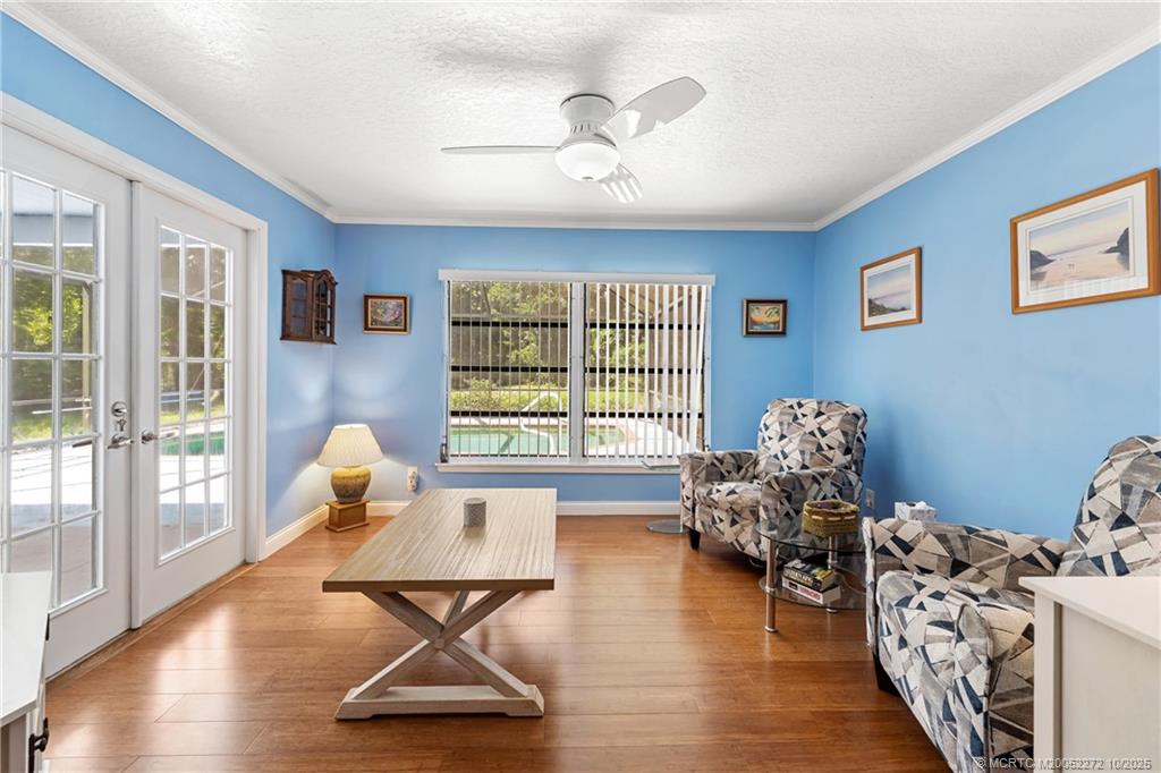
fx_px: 451
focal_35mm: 14
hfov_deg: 104.3
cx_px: 580
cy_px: 386
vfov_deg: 81.2
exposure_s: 1/15
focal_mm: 14
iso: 250
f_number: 9
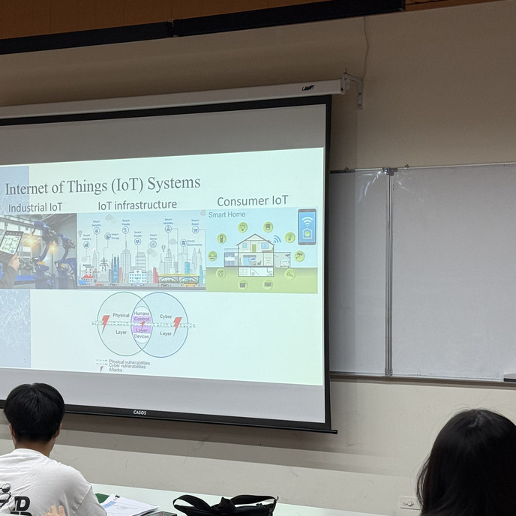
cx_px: 100
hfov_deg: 23.0
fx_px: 1248
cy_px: 318
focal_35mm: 74
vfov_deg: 23.3
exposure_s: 1/60
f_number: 1.78
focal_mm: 6.76
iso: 80
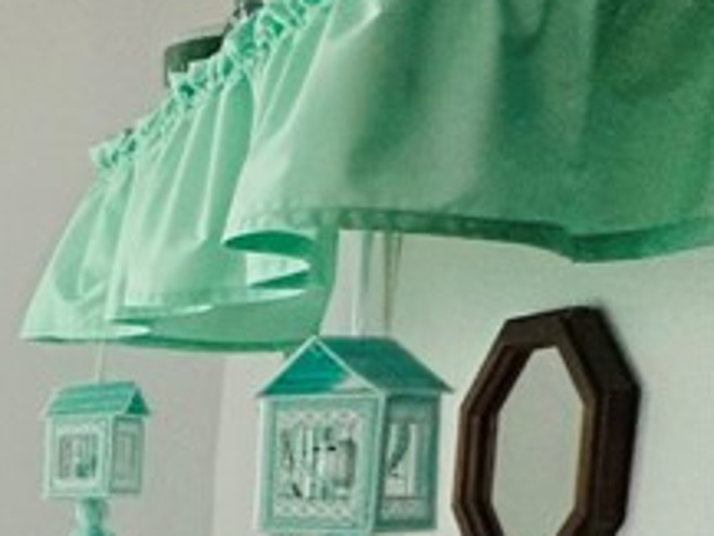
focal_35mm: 66
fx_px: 1362
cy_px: 582
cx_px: -964
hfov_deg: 15.6
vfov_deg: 21.2
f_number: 2.2
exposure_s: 1/99
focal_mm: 2.22
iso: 160
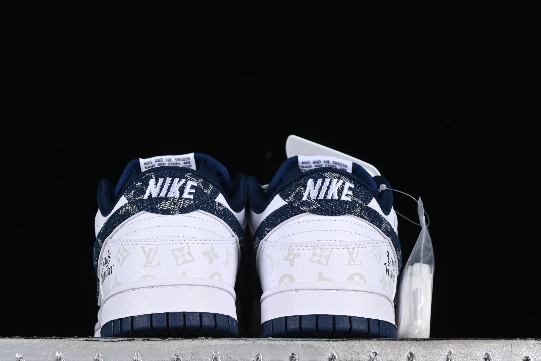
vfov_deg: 13.8
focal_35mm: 99
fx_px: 1488
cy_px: 188
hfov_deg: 20.6
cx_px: 260
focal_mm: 50
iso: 160
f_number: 8
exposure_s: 1/80
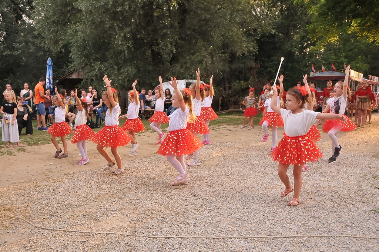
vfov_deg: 43.5
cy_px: 126
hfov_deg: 62.0
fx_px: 315
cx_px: 190
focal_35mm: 30
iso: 1000
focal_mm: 20
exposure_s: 1/250
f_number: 8
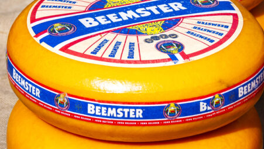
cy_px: 33
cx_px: 136
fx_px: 2338
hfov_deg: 6.5
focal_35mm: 334
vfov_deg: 3.6
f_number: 5.6
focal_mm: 125
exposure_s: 1/1250
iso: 200
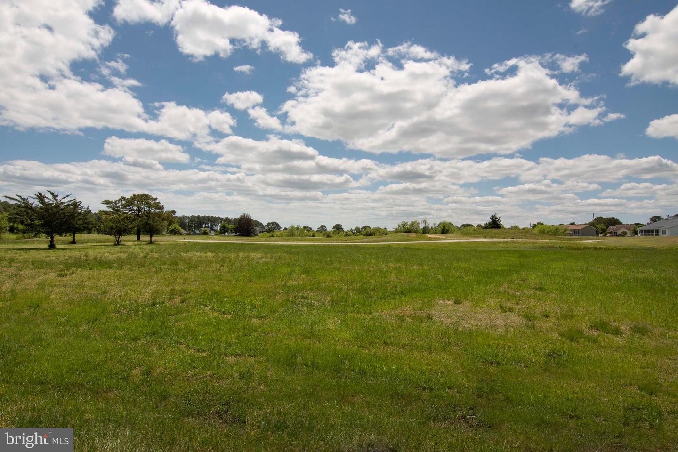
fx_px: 339
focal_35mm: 18
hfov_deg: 90.0
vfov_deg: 67.4
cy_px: 226
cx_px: 339
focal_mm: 12
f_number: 20
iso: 160
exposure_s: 1/320
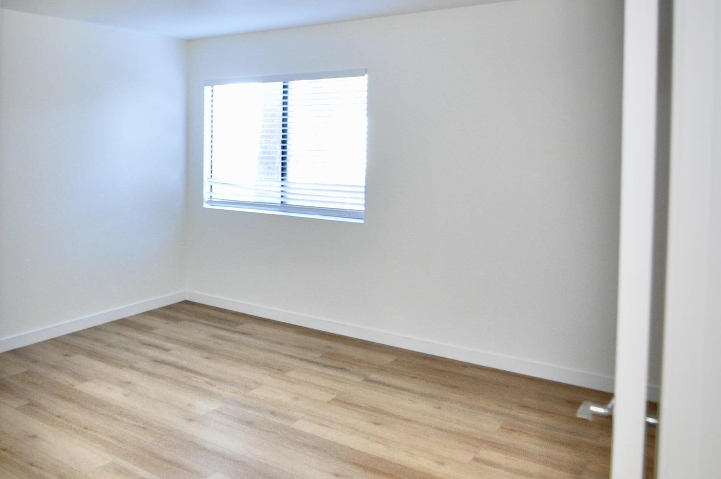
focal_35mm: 29
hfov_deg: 56.4
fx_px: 577
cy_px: 297
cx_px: 91
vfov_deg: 44.7
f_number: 2.8
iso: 800
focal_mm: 11
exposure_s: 1/30
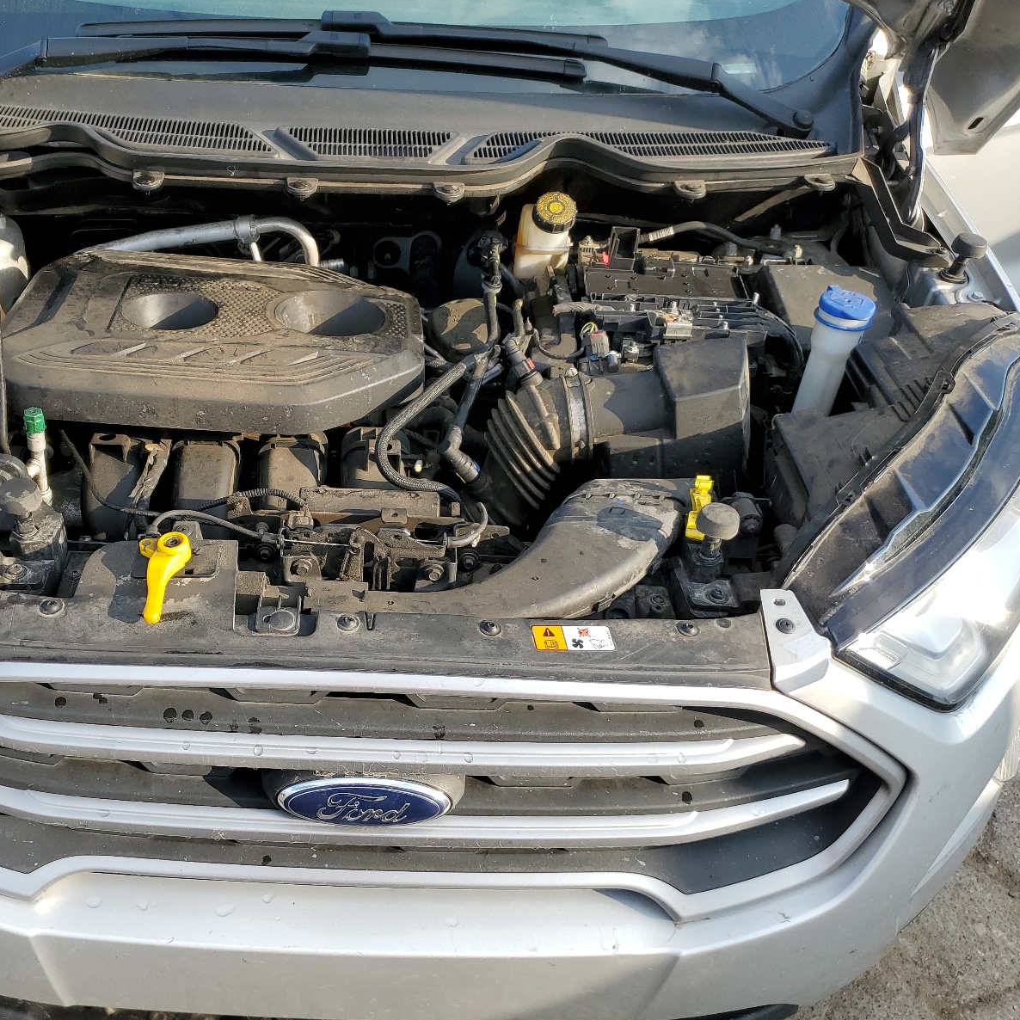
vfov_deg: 52.5
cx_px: 357
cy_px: 510
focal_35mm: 31
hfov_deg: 51.7
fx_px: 1033
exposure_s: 1/833
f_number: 1.5
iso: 50
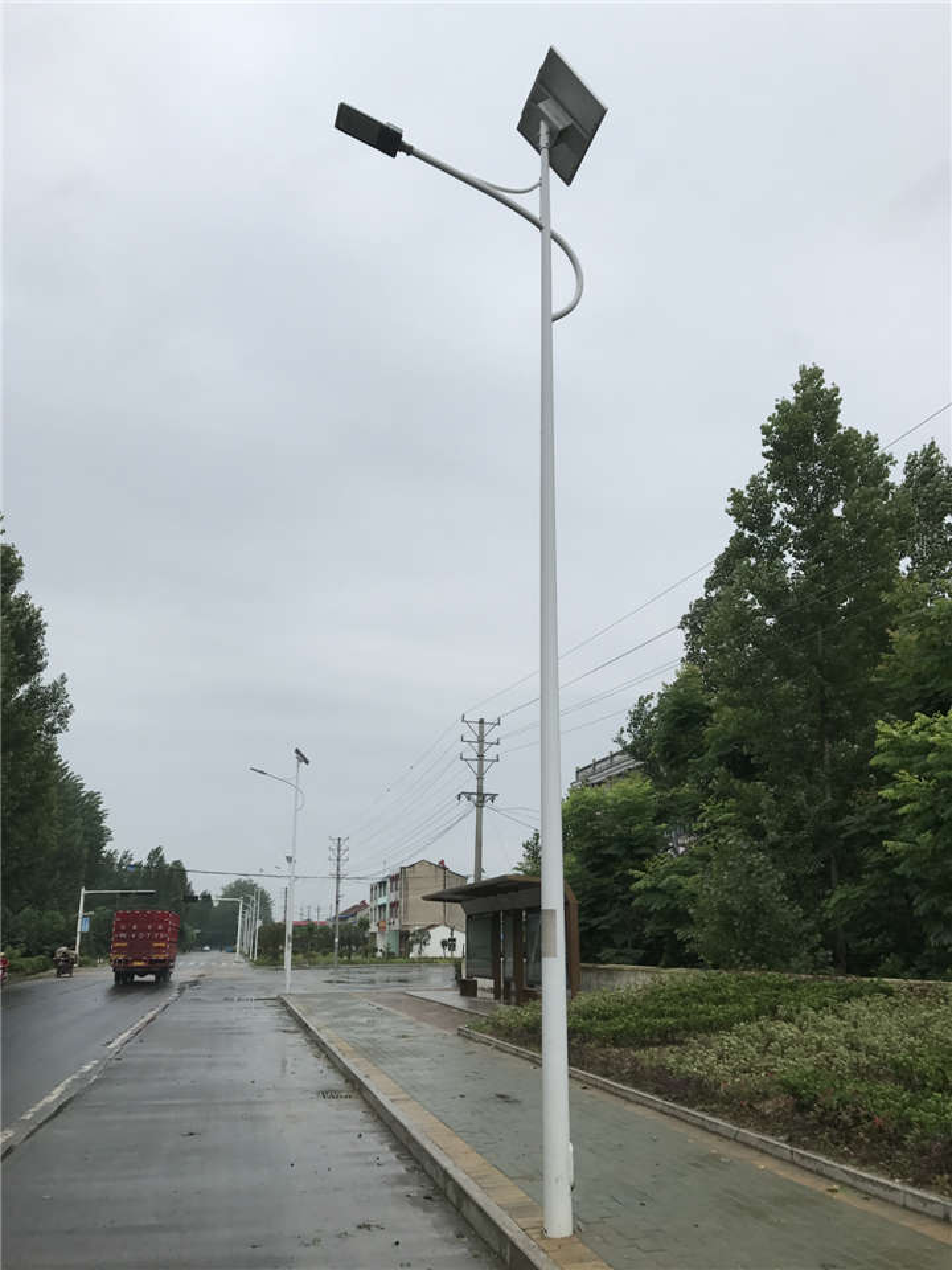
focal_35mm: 28
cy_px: 635
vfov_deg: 63.4
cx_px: 476
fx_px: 1027
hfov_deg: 49.7
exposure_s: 1/1709
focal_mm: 3.99
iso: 20
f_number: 1.8
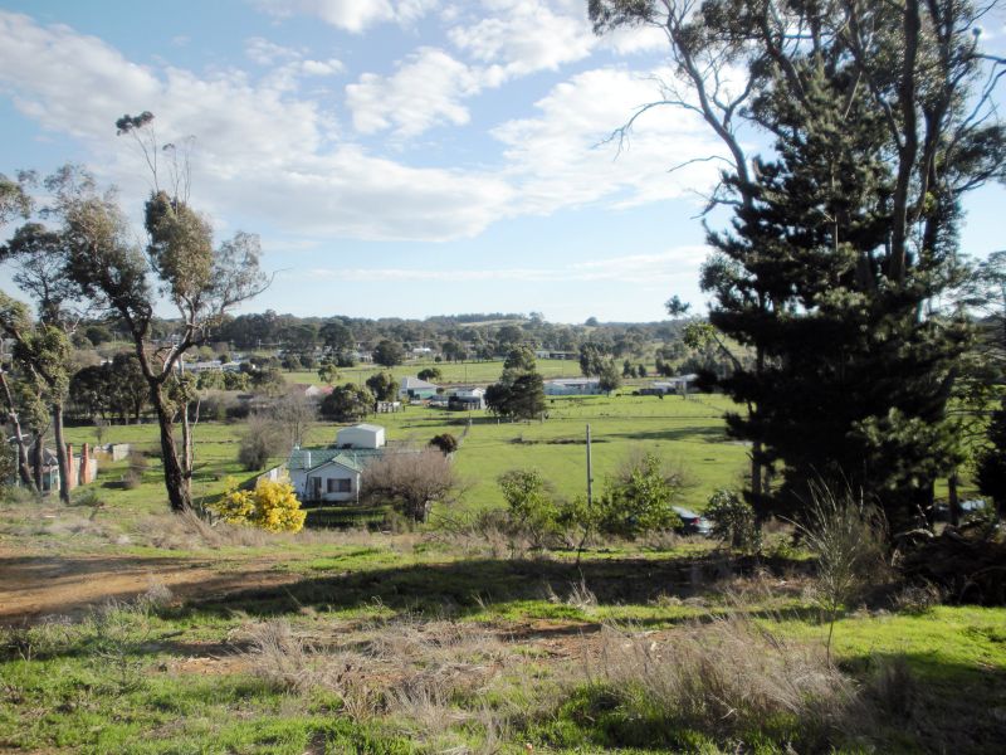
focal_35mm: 36
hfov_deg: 51.4
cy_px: 378
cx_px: 503
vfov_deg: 39.7
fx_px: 1046
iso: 88
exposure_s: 1/682
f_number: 3.5
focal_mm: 6.3
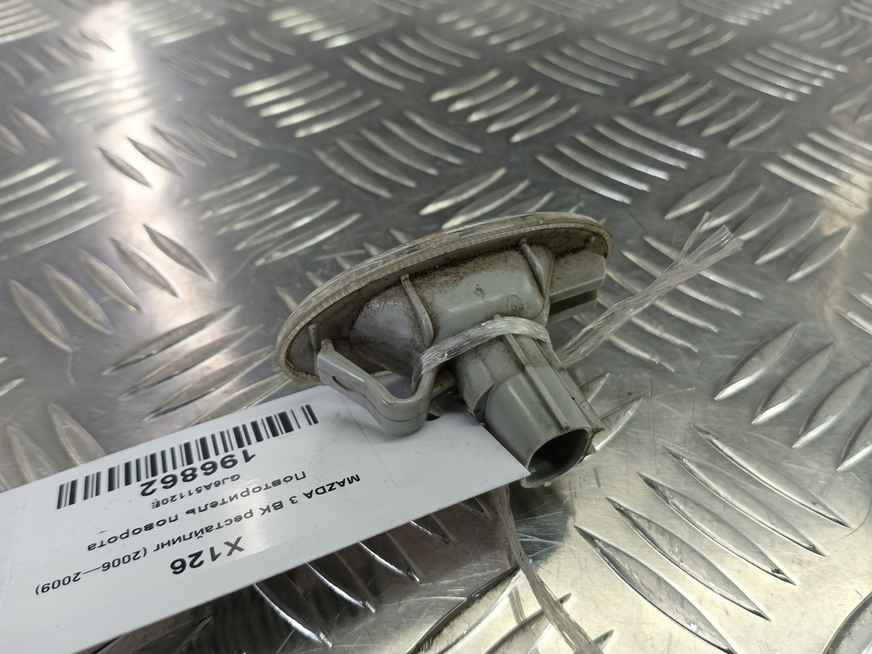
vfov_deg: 58.9
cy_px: 327
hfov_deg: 73.9
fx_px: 579
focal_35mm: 23
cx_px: 436
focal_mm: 4.11
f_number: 1.6
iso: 92
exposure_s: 1/50
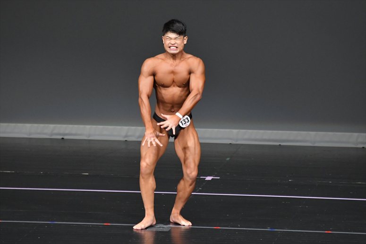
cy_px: 122
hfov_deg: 5.5
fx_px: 3811
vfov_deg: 3.7
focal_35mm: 375
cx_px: 183
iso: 4000
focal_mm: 250
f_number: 5.6
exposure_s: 1/400
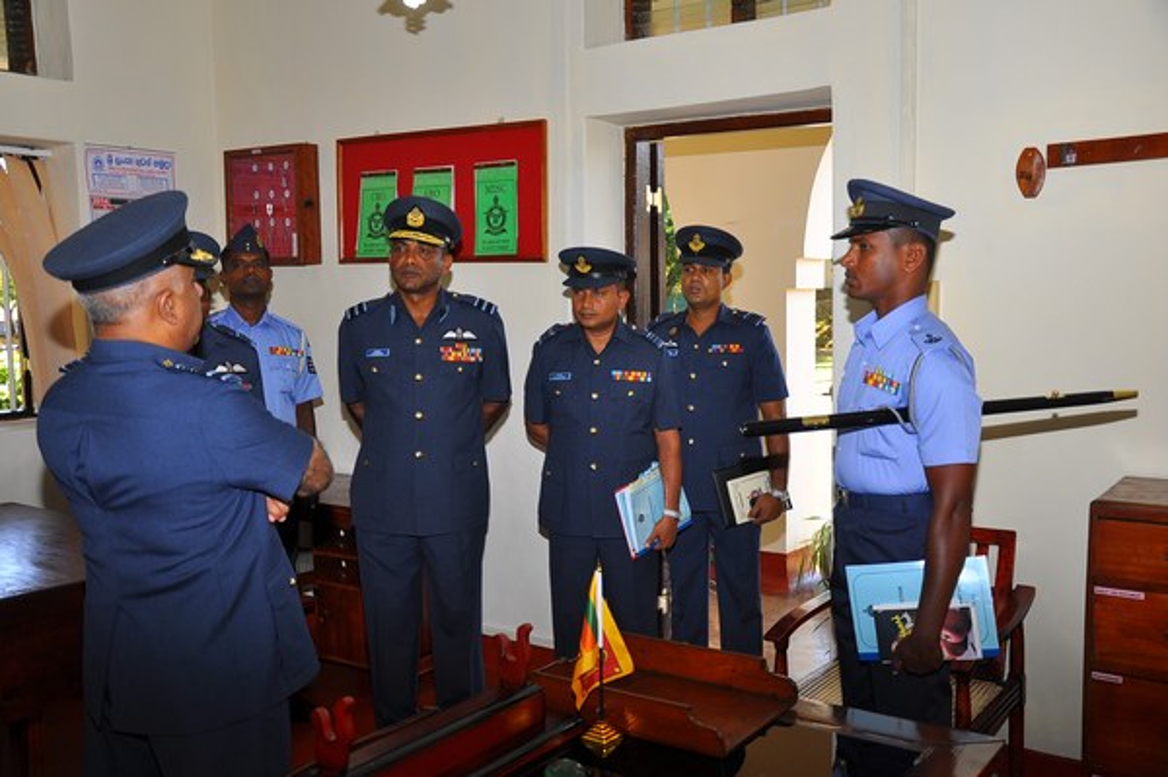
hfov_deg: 53.2
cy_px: 388
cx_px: 584
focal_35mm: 36
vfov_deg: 36.8
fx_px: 1167
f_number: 3.8
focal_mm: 24
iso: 200
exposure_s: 1/200
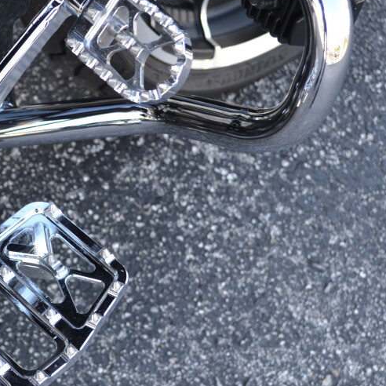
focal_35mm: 112
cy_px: 252
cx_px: 45
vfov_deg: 15.5
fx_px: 1413
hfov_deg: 15.4
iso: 360
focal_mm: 36
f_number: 5.6
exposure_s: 1/125
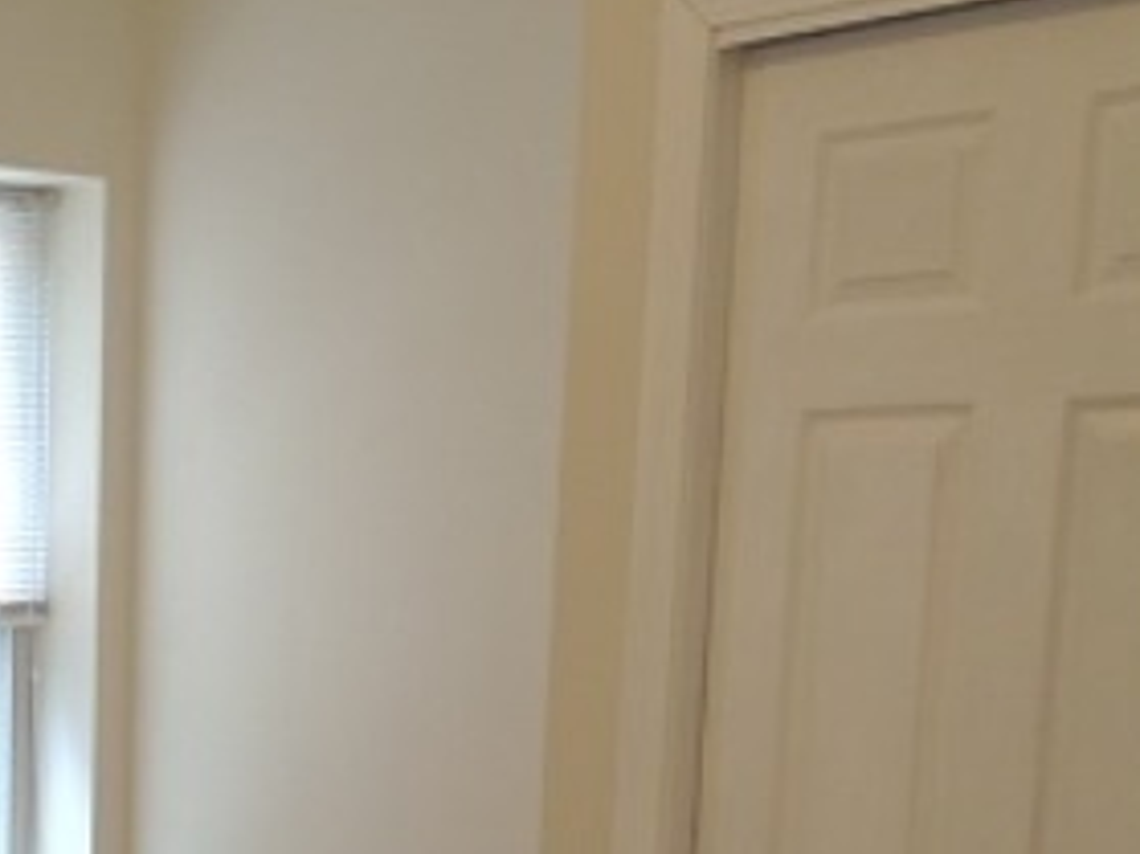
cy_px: 956
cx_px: -121
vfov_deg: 17.7
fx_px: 2633
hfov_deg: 23.0
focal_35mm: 80
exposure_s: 1/30
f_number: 2.4
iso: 64
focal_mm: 4.28
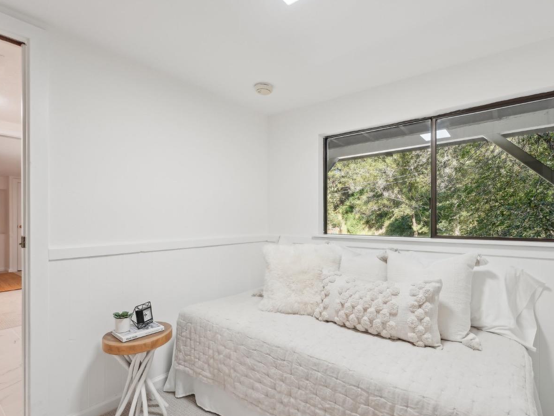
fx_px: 272
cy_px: 222
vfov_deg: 74.7
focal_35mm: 17
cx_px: 299
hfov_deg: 90.8
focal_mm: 14
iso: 320
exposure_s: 1/30
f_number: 8
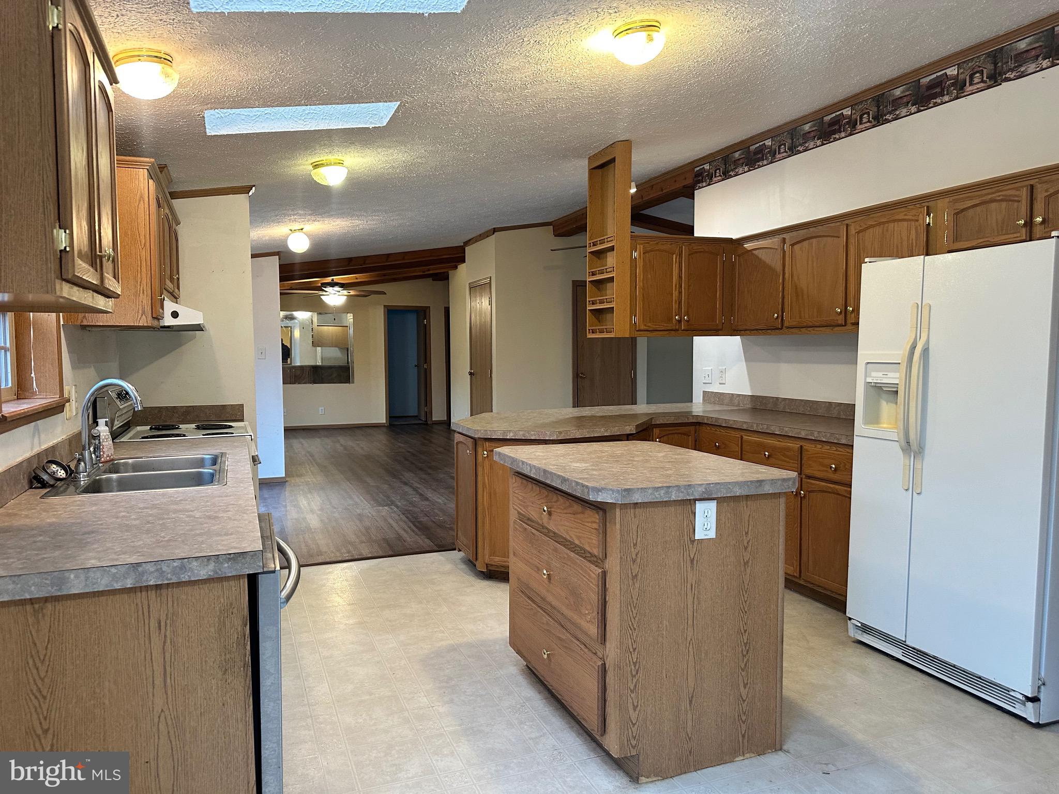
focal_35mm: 24
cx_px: 530
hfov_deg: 71.6
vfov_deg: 56.8
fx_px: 734
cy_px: 397
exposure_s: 1/60
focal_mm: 6.86
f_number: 1.78
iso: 320
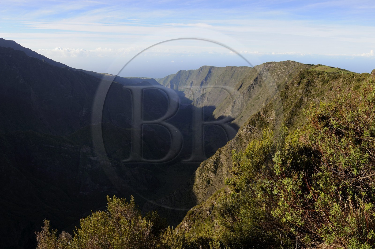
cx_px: 188
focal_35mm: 26
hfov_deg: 69.4
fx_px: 271
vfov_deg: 49.5
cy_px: 124
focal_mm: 26
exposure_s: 1/125
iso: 400
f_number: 14
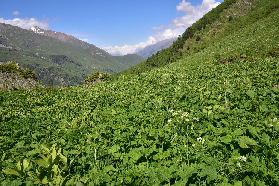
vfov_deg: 27.0
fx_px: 388
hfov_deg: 39.6
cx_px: 140
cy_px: 93
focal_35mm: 50
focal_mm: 50
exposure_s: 1/125
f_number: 11
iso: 100
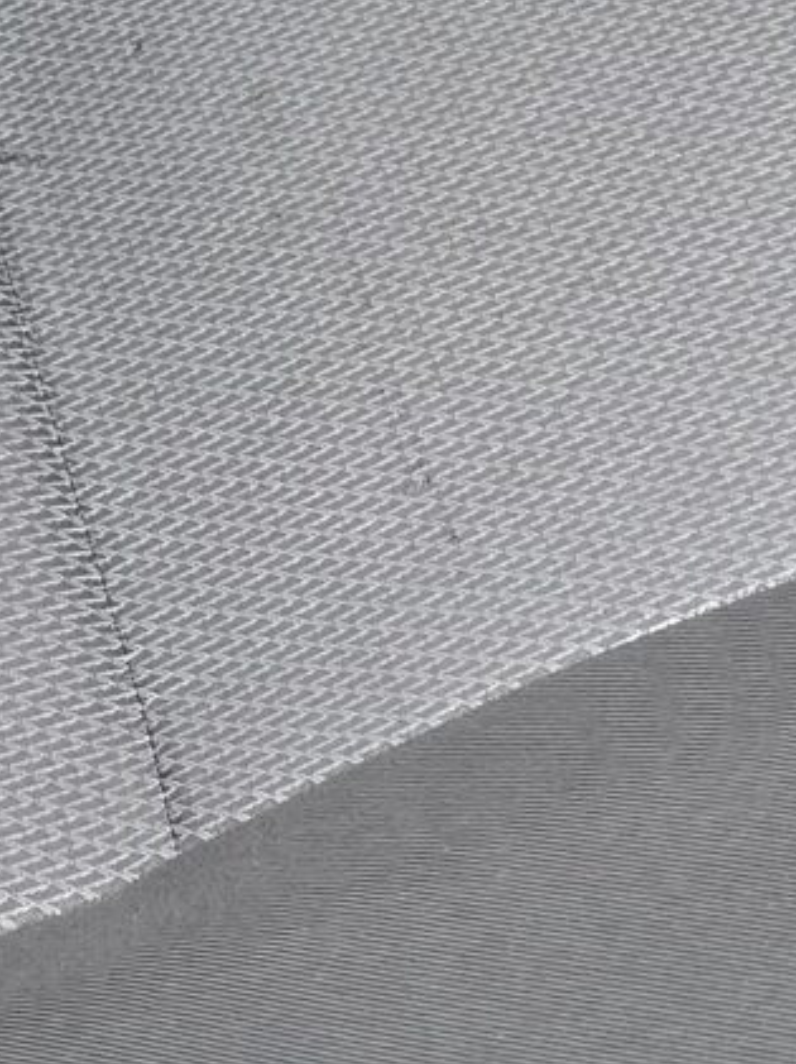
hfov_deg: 10.6
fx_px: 4299
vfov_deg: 13.5
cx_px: 566
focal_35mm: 140
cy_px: -430
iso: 1000
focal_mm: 6.3
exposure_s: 1/60
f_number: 1.7
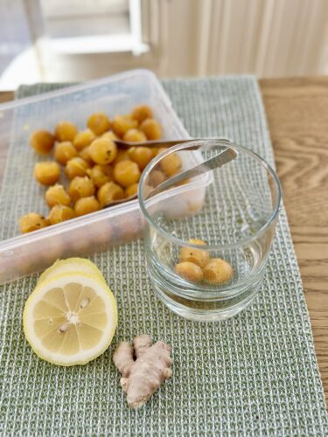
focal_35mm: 48
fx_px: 606
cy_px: 218
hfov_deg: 30.3
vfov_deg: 39.7
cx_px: 164
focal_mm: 6.86
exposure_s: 1/221
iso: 80
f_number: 1.78
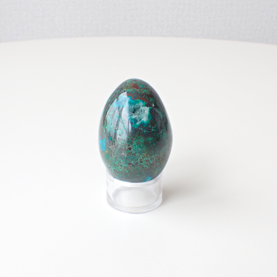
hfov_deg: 46.0
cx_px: 133
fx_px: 326
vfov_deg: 46.0
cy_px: 137
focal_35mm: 36
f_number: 3.2
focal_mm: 5.4
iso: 320
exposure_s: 1/125
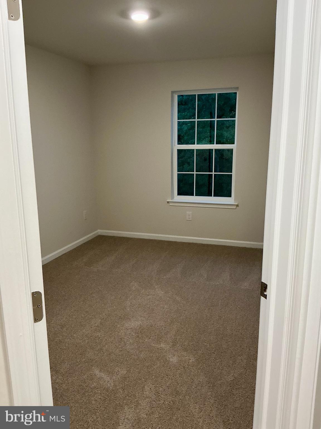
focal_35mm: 29
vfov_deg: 61.7
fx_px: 359
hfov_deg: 48.2
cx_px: 160
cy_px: 214
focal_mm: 3
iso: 160
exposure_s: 1/60
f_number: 1.8
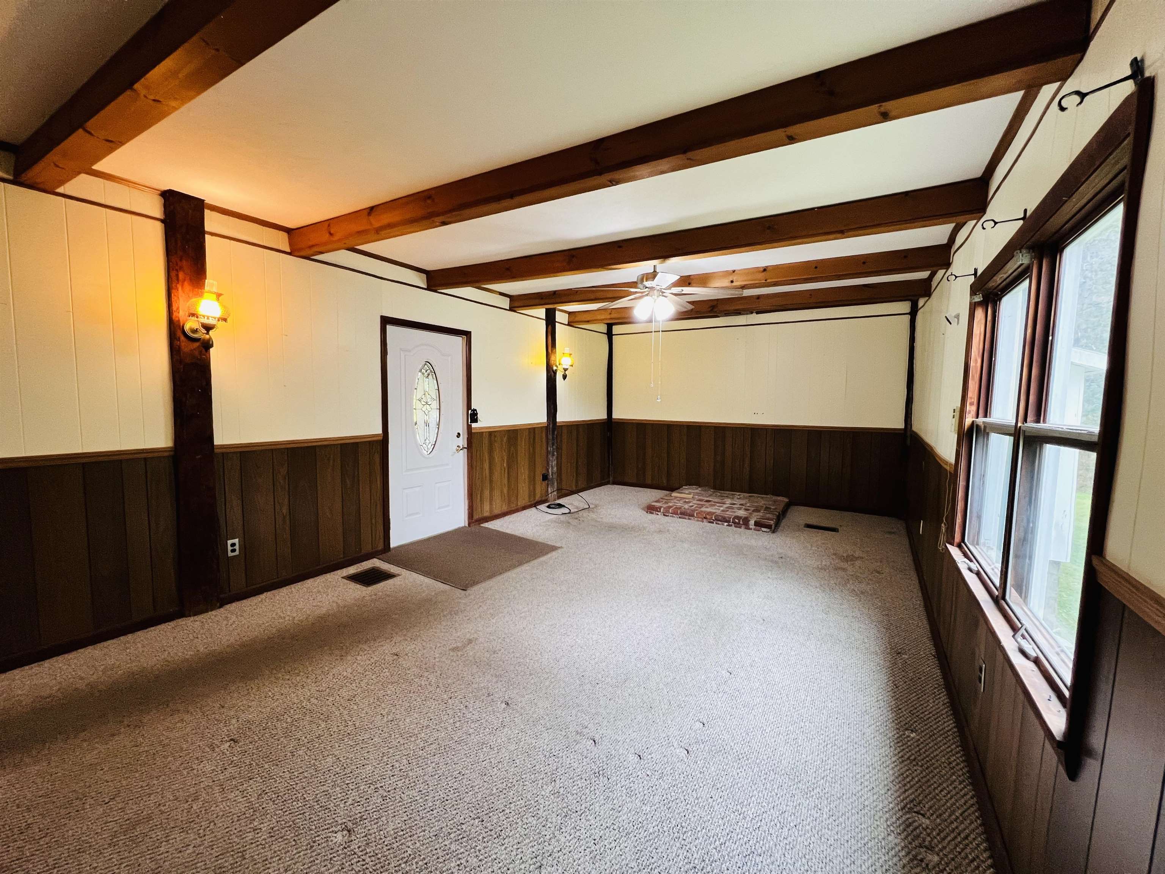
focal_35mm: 13
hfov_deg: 106.2
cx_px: 582
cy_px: 437
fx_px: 438
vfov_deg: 89.9
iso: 250
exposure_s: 1/60
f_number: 1.8
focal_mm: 1.57
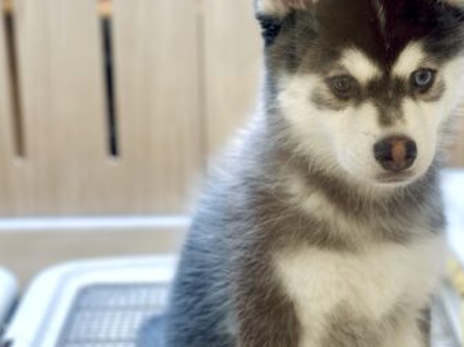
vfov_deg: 16.2
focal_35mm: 91
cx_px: 331
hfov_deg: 21.4
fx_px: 1219
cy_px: 208
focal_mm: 6.86
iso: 80
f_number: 1.78
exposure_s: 1/195
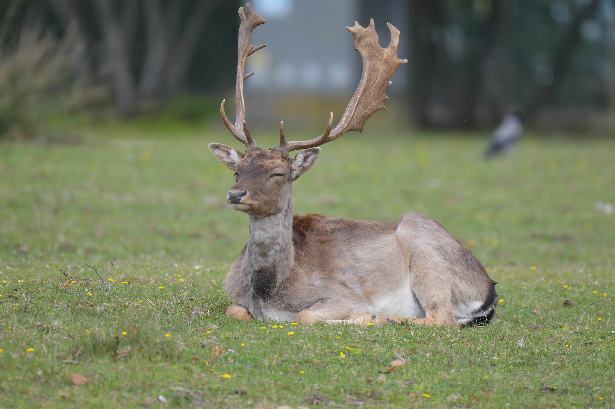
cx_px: 308
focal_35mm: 750
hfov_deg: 2.8
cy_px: 204
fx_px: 12799
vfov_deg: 1.8
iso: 400
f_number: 5.6
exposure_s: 1/400
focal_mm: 500
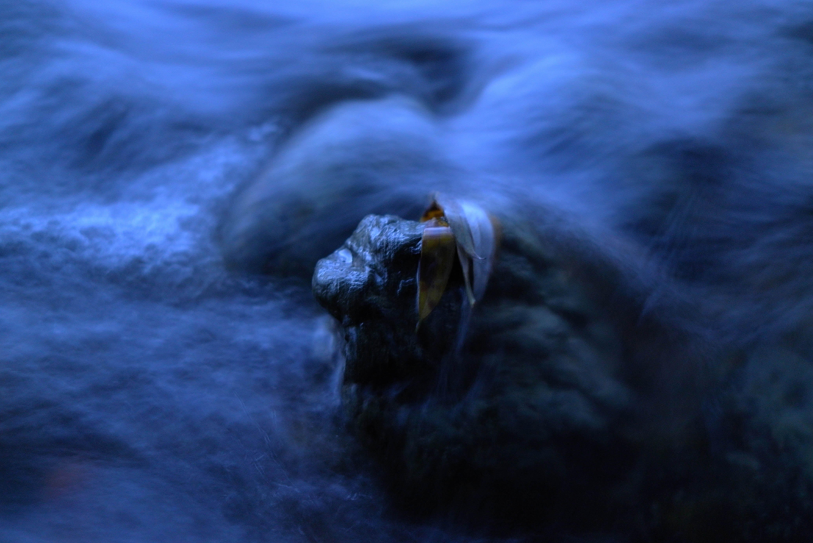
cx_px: 397
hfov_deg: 51.8
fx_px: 836
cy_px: 265
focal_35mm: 37
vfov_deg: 36.0
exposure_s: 1/2
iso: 800
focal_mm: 24
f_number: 2.8
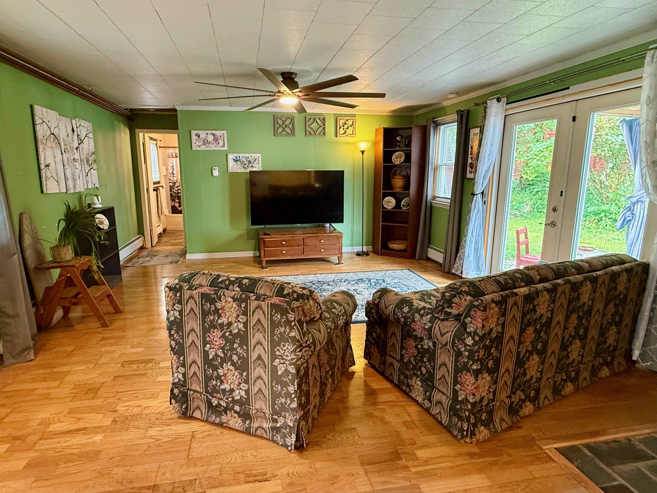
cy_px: 246
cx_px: 328
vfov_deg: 85.7
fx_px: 266
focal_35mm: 14
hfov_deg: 102.1
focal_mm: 2.22
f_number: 2.2
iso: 500
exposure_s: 1/60
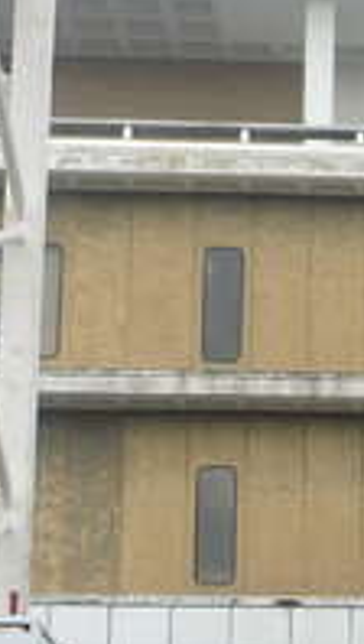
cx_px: 809
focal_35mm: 145
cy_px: 729
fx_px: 2477
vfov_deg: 14.4
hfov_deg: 7.9
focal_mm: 5.5
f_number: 2.8
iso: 80
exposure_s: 1/400
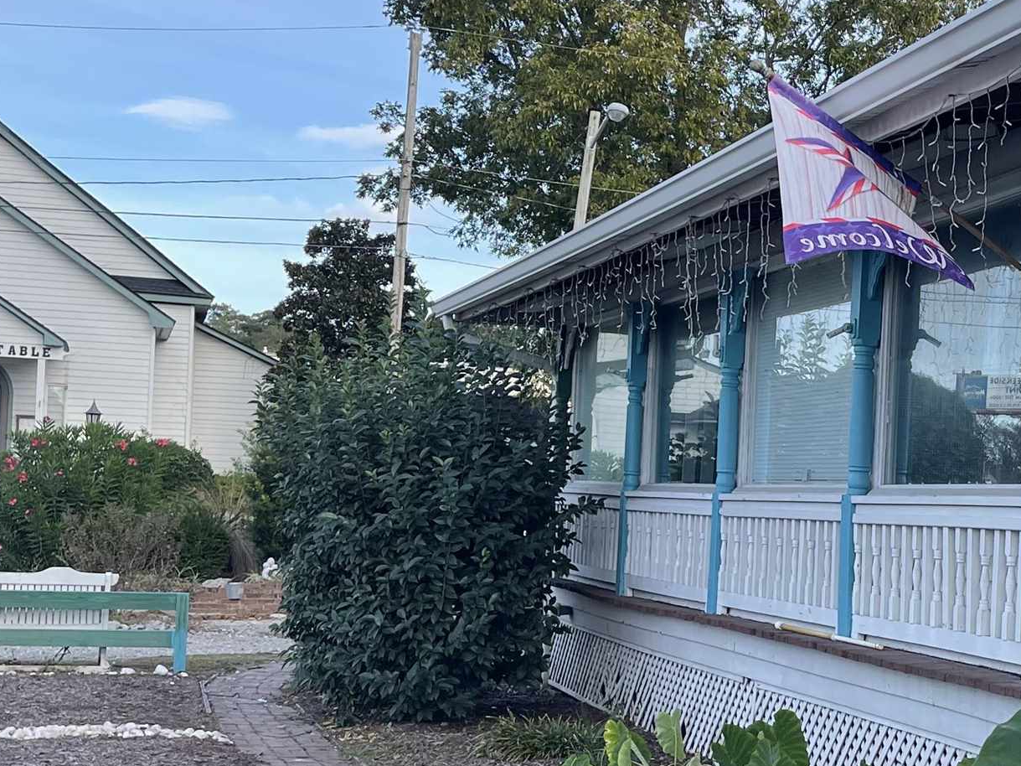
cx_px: 899
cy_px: 449
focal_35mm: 63
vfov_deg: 23.3
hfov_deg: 29.6
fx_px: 1858
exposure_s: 1/1279
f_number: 1.6
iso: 32
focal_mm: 5.1
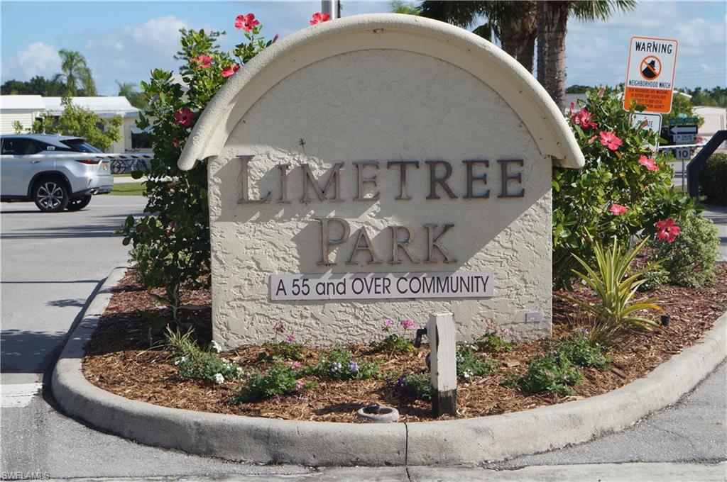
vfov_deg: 18.1
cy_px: 241
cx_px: 364
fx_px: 1513
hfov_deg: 27.0
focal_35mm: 75
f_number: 9
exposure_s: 1/320
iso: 100
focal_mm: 50
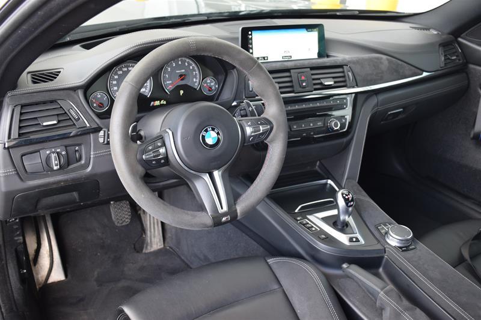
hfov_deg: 49.6
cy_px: 160
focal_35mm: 39
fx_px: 521
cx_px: 240
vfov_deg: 34.2
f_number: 4
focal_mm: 26
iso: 500
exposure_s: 1/60
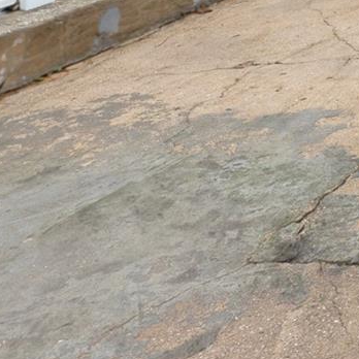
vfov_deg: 20.1
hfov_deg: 16.0
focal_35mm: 70
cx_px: 803
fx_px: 821
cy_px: -226
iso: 250
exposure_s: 1/1600
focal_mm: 14
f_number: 8
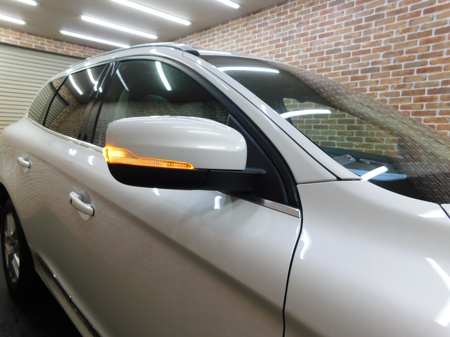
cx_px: 225
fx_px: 299
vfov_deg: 58.9
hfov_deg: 73.9
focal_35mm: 23
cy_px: 168
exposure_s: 1/30
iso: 140
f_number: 3
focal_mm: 4
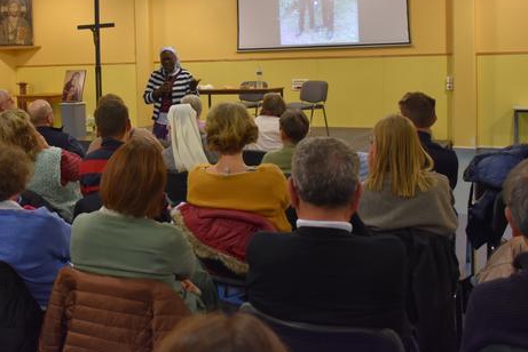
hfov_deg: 46.3
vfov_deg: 32.1
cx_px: 160
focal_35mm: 41
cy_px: 92
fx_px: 602
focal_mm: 18
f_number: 4
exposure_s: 1/60
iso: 800
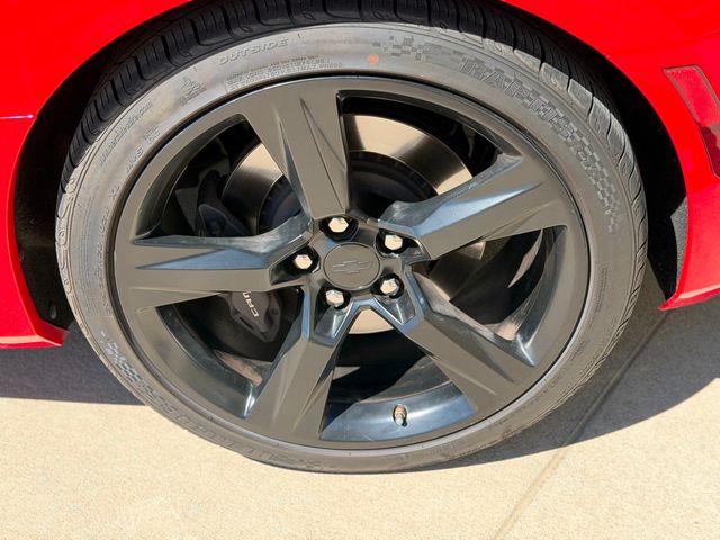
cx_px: 360
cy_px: 270
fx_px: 998
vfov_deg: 30.3
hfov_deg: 39.7
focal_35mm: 48
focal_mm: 6.76
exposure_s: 1/875
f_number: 1.78
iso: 100
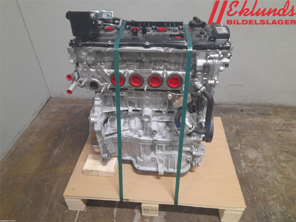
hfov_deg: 69.4
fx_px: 214
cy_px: 111
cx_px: 148
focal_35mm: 25
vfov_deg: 54.9
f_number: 2
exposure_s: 1/50
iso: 320
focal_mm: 4.6
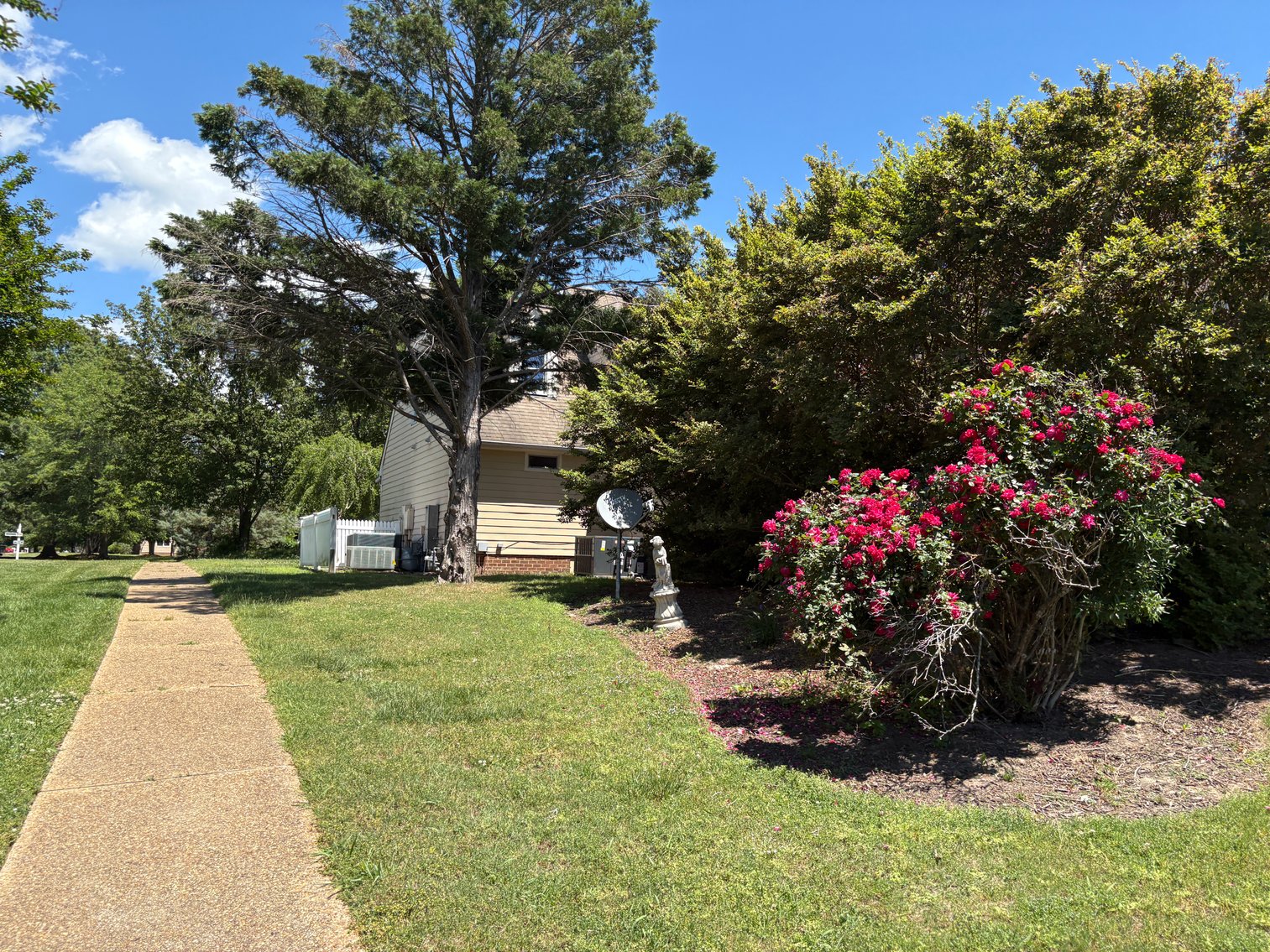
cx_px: 635
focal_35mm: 26
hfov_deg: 67.3
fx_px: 954
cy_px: 476
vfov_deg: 53.1
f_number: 1.6
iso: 50
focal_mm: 5.96
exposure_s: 1/1587
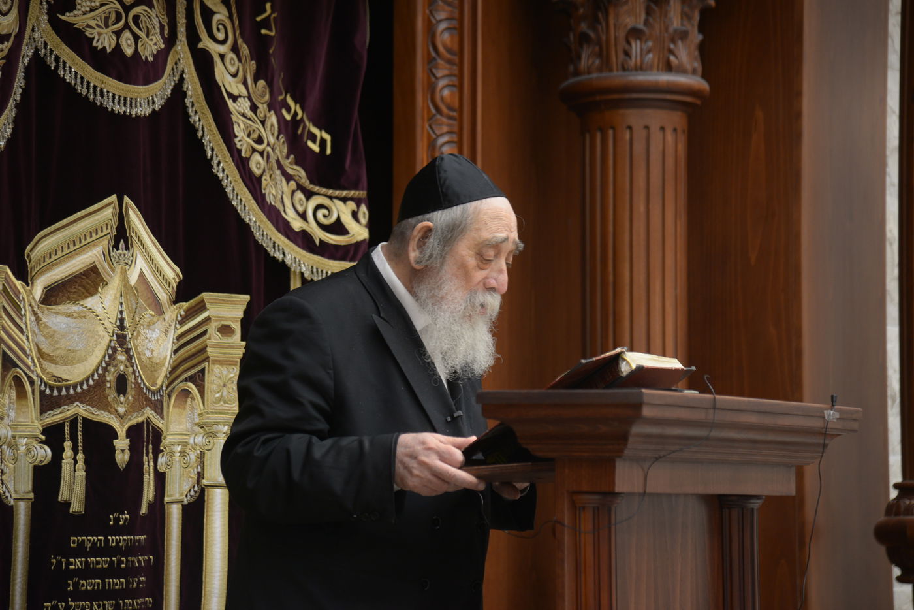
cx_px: 457
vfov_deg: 11.4
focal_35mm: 120
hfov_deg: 17.1
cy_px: 305
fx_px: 3047
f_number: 4
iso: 800
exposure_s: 1/100
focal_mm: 120
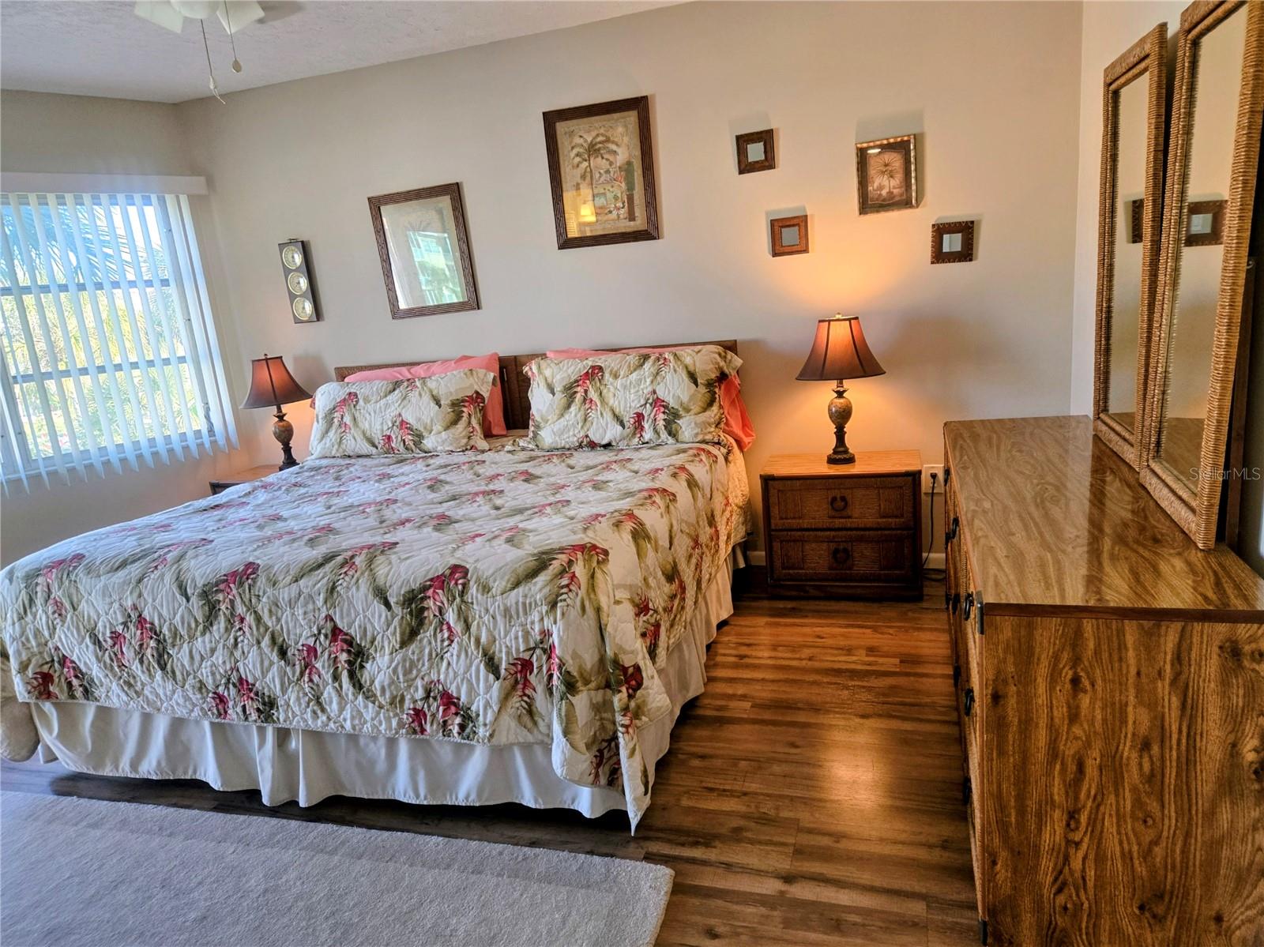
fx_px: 840
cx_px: 632
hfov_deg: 73.9
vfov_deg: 58.9
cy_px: 474
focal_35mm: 23
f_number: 1.8
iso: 125
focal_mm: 5.4
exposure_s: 1/120
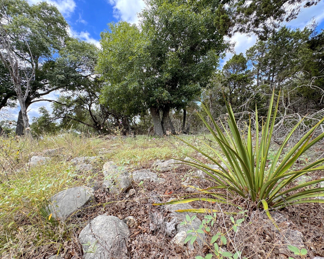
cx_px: 158
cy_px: 130
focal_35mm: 15
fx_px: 144
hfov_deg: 96.8
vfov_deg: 84.0
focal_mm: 2.22
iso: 40
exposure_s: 1/451
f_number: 2.2
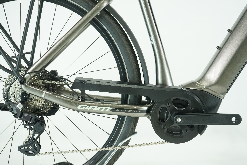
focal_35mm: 57
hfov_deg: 35.1
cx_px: 124
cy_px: 82
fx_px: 391
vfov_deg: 23.8
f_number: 5.6
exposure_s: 1/200
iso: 2500
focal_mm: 57
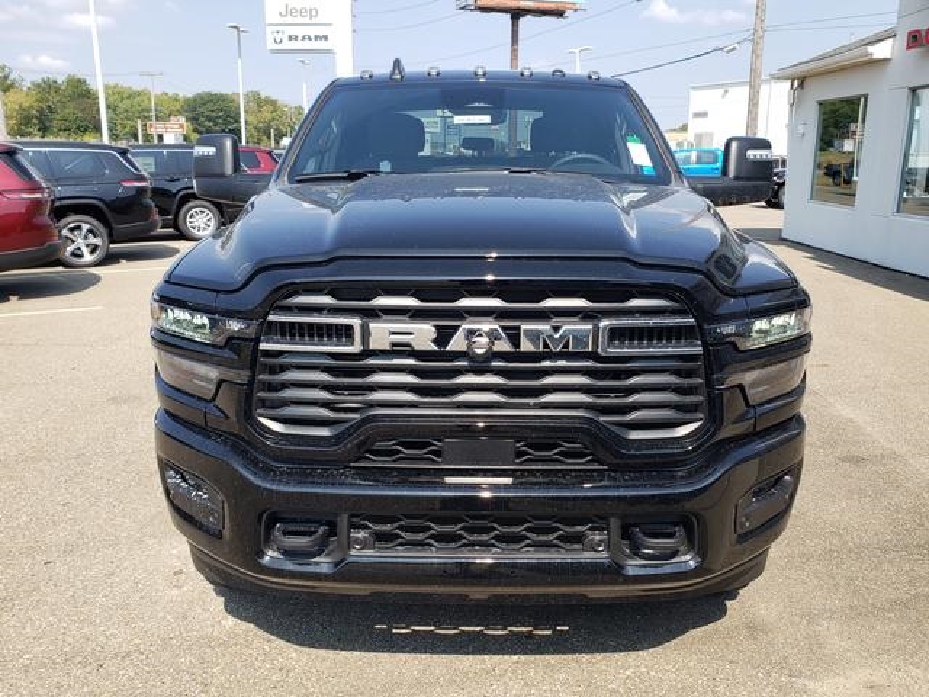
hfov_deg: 67.3
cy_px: 348
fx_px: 698
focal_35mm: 26
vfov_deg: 53.1
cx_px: 464
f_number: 2.4
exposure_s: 1/699
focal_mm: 4.3
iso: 50
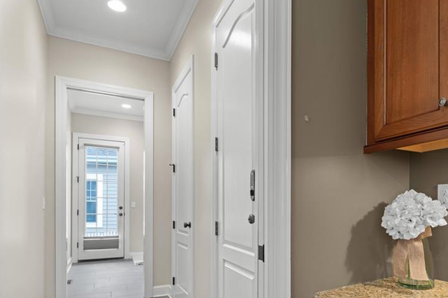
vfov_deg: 50.2
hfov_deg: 70.2
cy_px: 204
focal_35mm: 25
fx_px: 311
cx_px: 284
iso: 400
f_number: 7.1
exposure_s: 1
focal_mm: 17.7
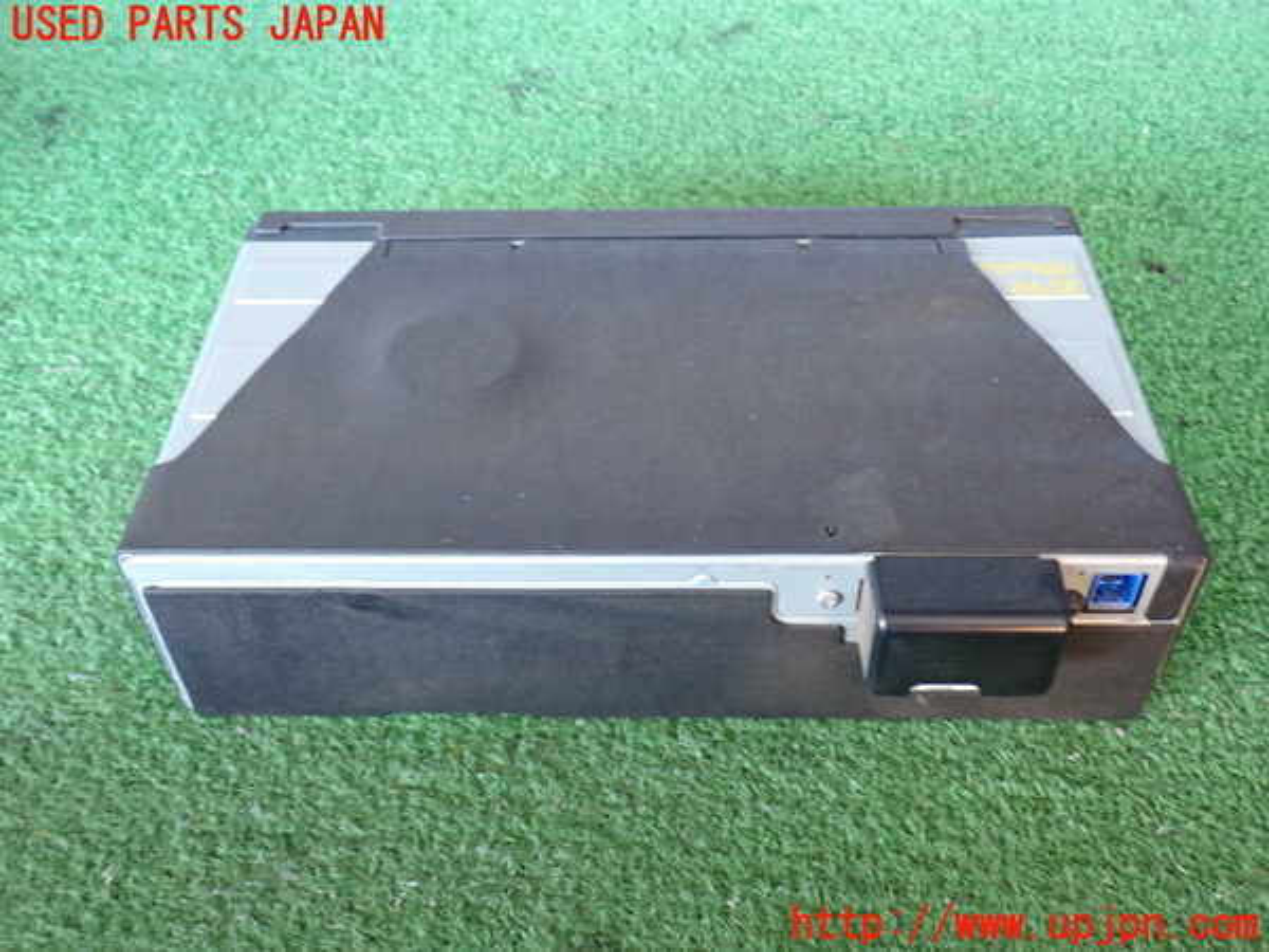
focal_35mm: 36
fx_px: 1320
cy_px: 476
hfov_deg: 51.4
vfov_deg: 39.7
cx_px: 634
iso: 400
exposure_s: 1/40
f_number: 2.5
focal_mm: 6.37
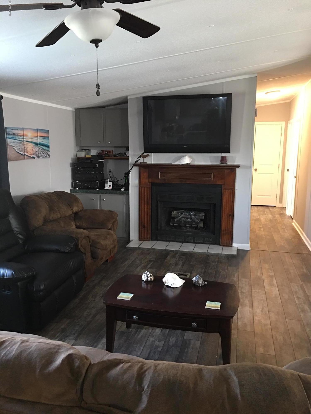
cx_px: 156
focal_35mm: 29
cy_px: 207
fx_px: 347
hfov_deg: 48.2
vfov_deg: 61.7
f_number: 2.2
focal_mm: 4.15
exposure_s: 1/4
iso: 50
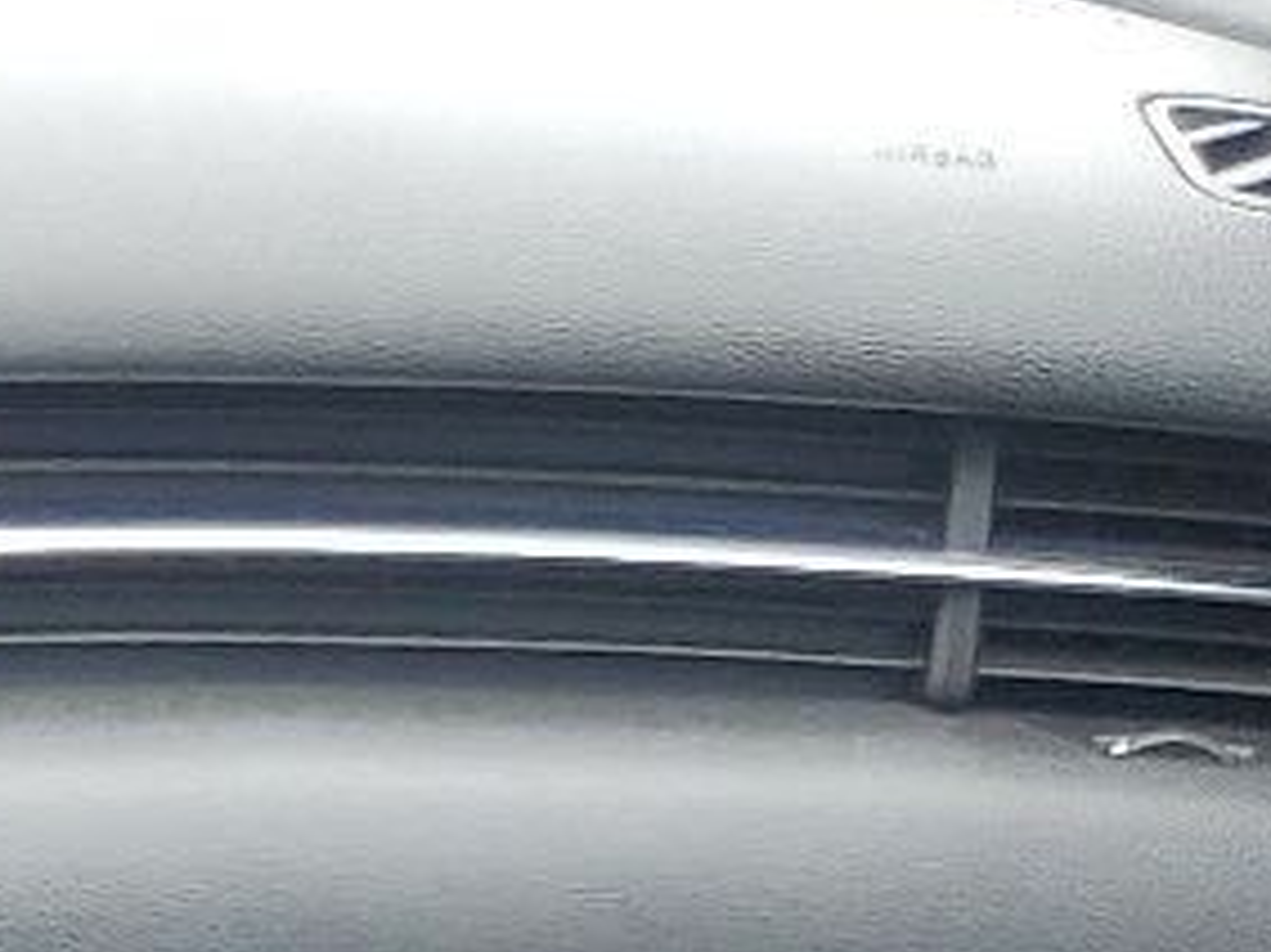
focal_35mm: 147
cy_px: 2281
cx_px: -1716
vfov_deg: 9.1
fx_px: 5395
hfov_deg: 11.3
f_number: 1.5
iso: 51
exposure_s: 1/120
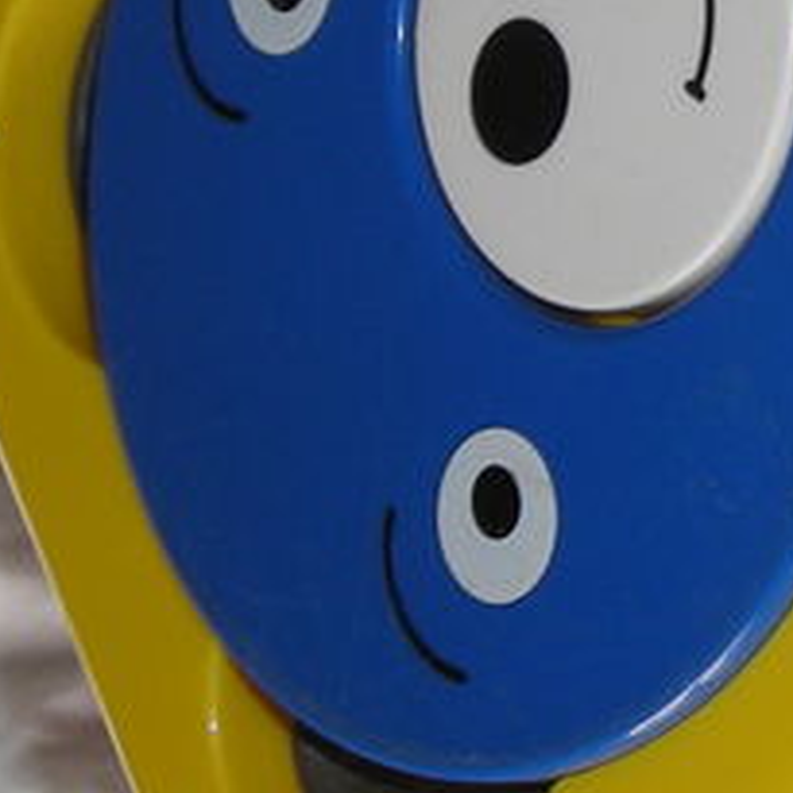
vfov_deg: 10.6
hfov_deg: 10.4
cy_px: 205
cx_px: 1079
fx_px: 4251
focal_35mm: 164
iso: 50
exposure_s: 1/30
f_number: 3.2
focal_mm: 6.3
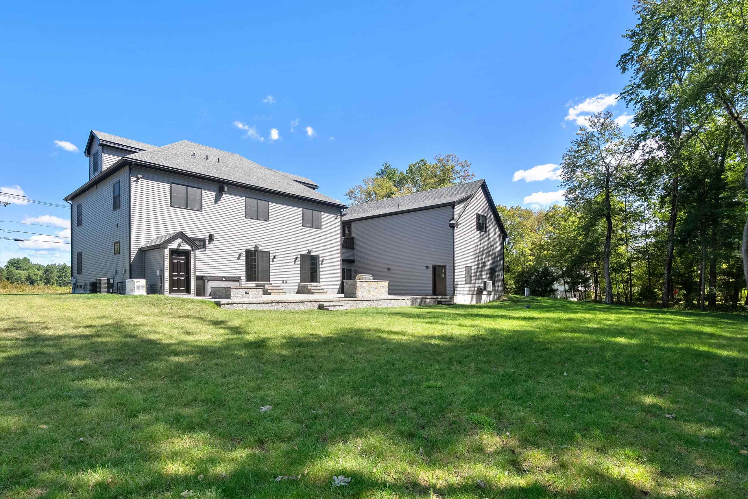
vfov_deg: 64.1
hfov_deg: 86.5
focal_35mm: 19
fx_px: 395
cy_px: 292
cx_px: 328
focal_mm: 16
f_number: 8
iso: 320
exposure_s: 1/80
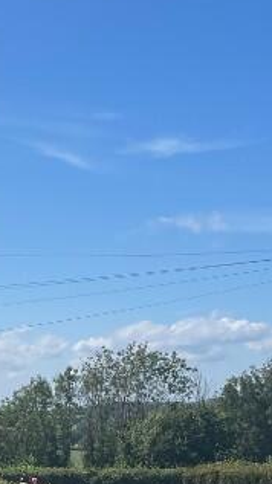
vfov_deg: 23.1
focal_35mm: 88
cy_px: 492
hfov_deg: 13.4
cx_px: -44
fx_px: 1130
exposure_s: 1/5128
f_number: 1.6
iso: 32
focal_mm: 5.1
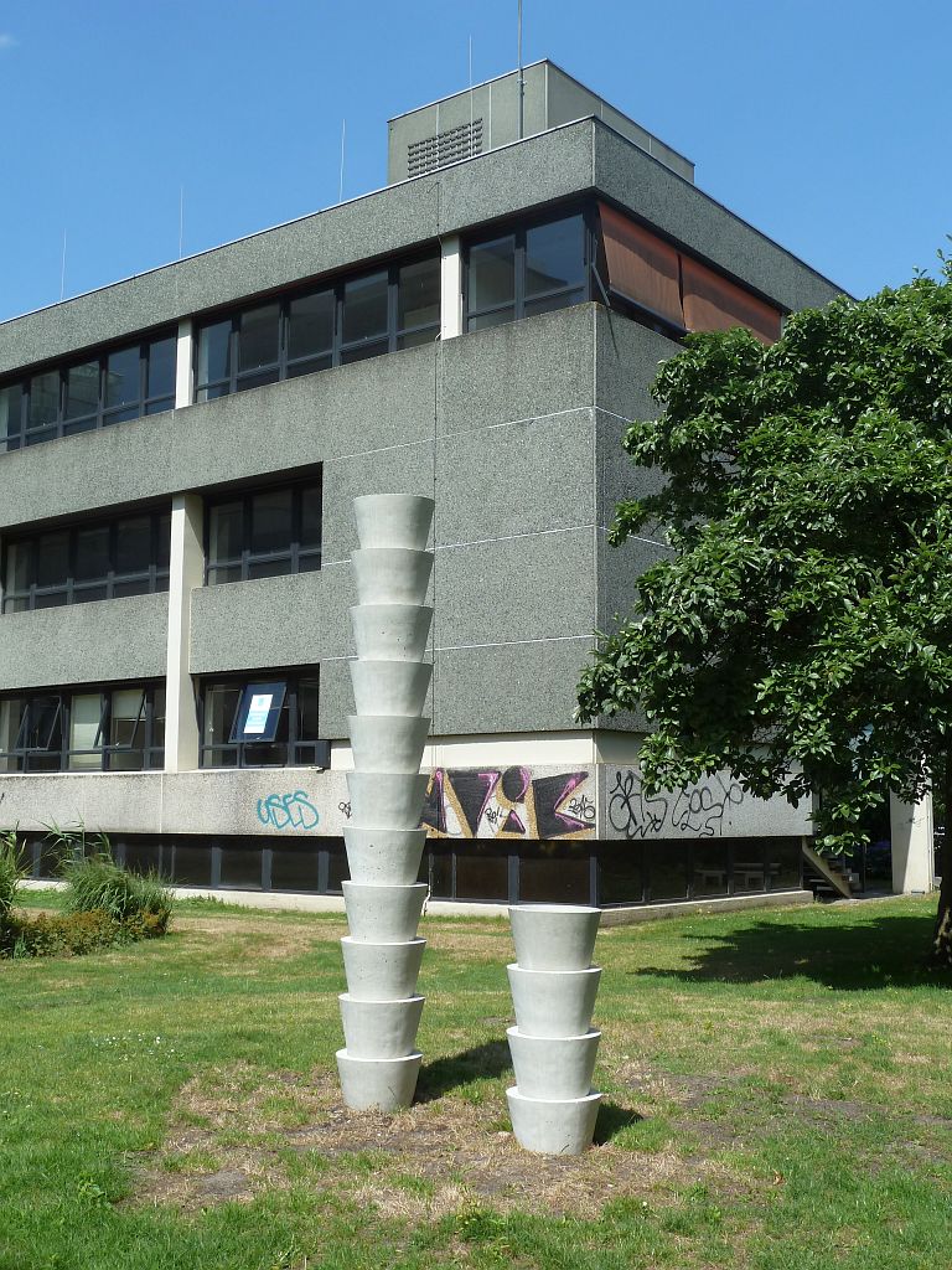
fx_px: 1357
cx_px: 476
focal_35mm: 37
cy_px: 635
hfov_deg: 38.7
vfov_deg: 50.1
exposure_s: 1/400
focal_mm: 6.1
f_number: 4
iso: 80
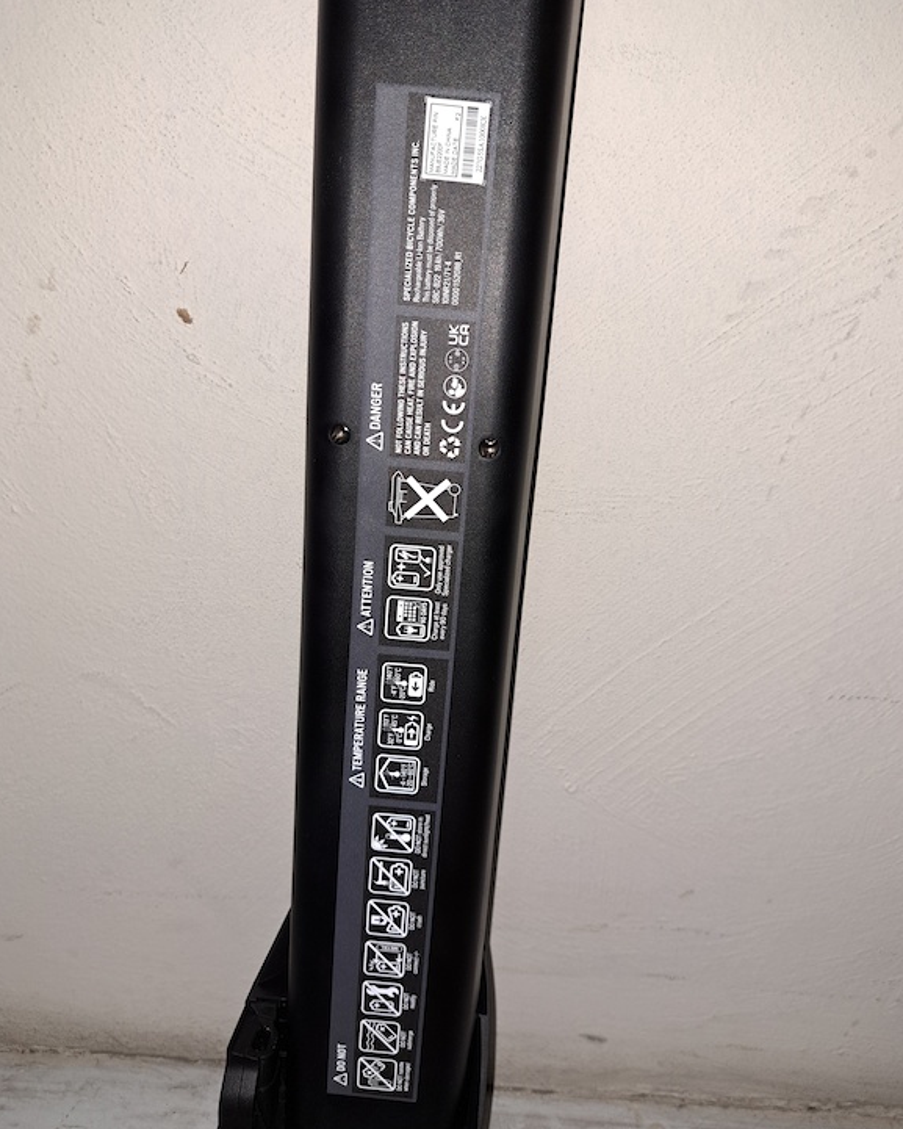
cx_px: 459
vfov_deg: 66.0
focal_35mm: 26
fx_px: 868
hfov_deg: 54.9
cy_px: 540
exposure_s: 1/60
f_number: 1.8
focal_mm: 5.23
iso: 100
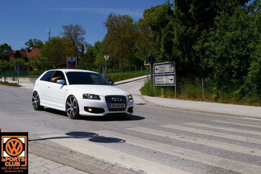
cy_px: 87
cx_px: 130
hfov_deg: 46.4
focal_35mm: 42
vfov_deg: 31.9
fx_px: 304
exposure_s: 1/250
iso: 200
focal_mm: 28
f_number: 11
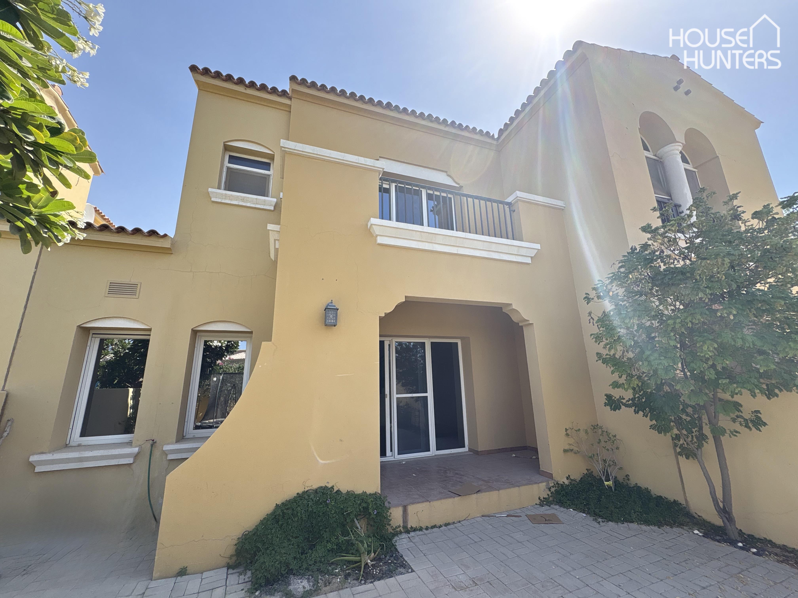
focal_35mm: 14
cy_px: 299
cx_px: 399
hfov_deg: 102.1
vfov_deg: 85.7
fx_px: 323
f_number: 2.2
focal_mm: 2.22
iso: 50
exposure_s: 1/720
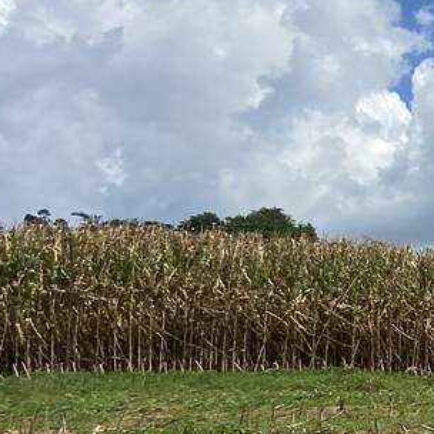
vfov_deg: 15.9
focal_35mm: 109
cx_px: 741
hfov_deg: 14.4
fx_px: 1546
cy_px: 326
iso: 32
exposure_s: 1/5495
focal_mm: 4.25
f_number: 1.8
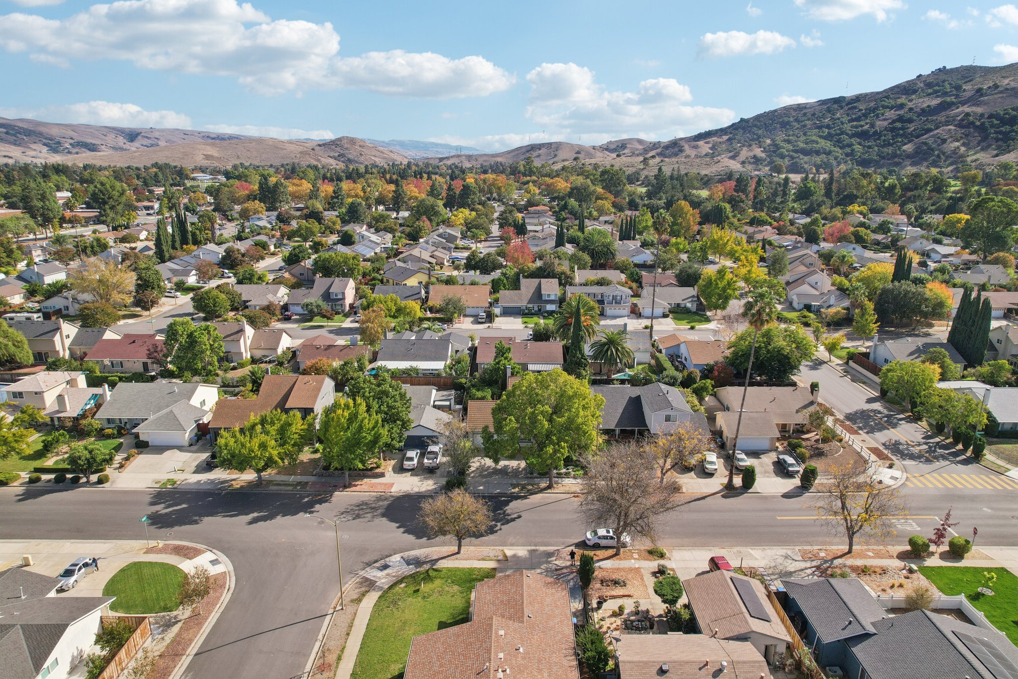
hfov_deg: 78.6
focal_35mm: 22
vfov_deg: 57.2
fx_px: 622
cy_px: 340
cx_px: 509
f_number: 2.8
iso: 140
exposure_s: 1/250
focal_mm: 8.4
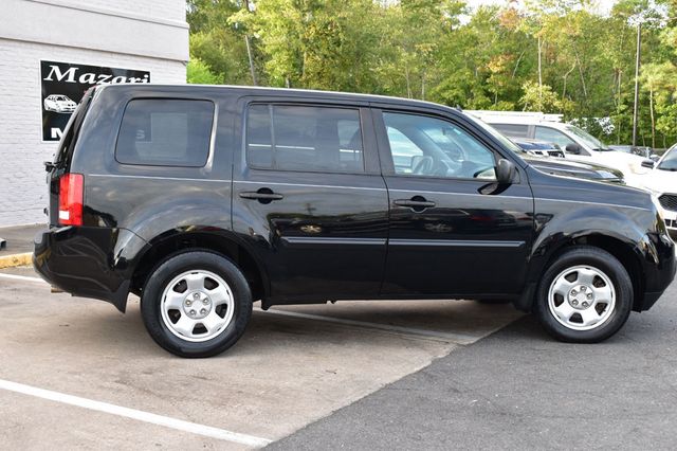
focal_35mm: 46
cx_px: 338
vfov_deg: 28.9
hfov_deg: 42.3
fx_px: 874
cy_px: 226
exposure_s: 1/80
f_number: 8
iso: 400
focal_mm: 31
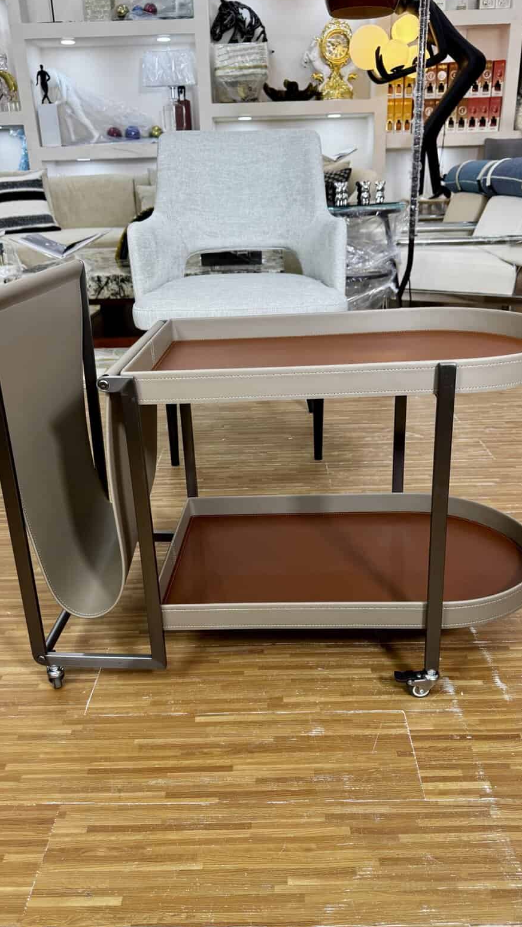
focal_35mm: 27
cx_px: 262
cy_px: 451
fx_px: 664
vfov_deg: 69.8
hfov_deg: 42.9
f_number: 1.78
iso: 100
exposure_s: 1/100
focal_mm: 6.76
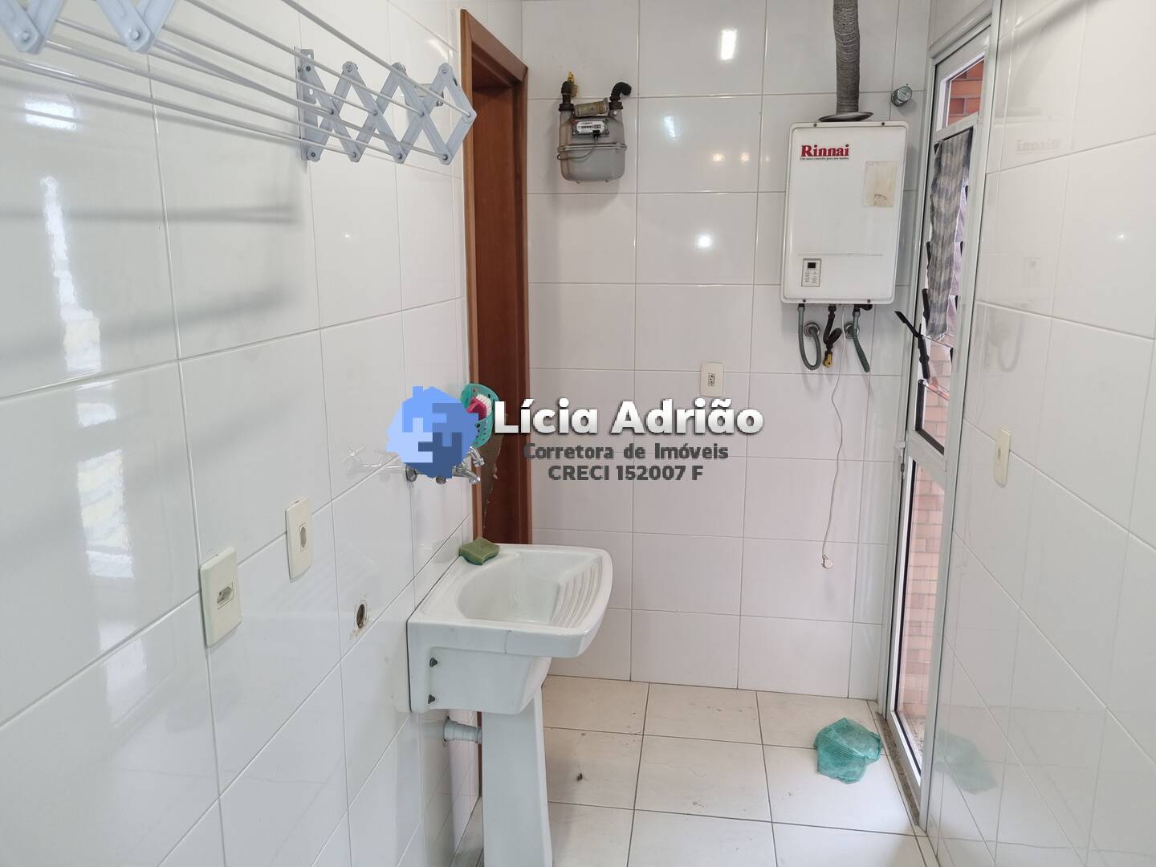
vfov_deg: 53.1
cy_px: 434
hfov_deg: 67.3
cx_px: 578
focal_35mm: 26
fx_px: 868
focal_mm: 5.4
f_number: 1.8
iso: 52
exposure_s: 1/60
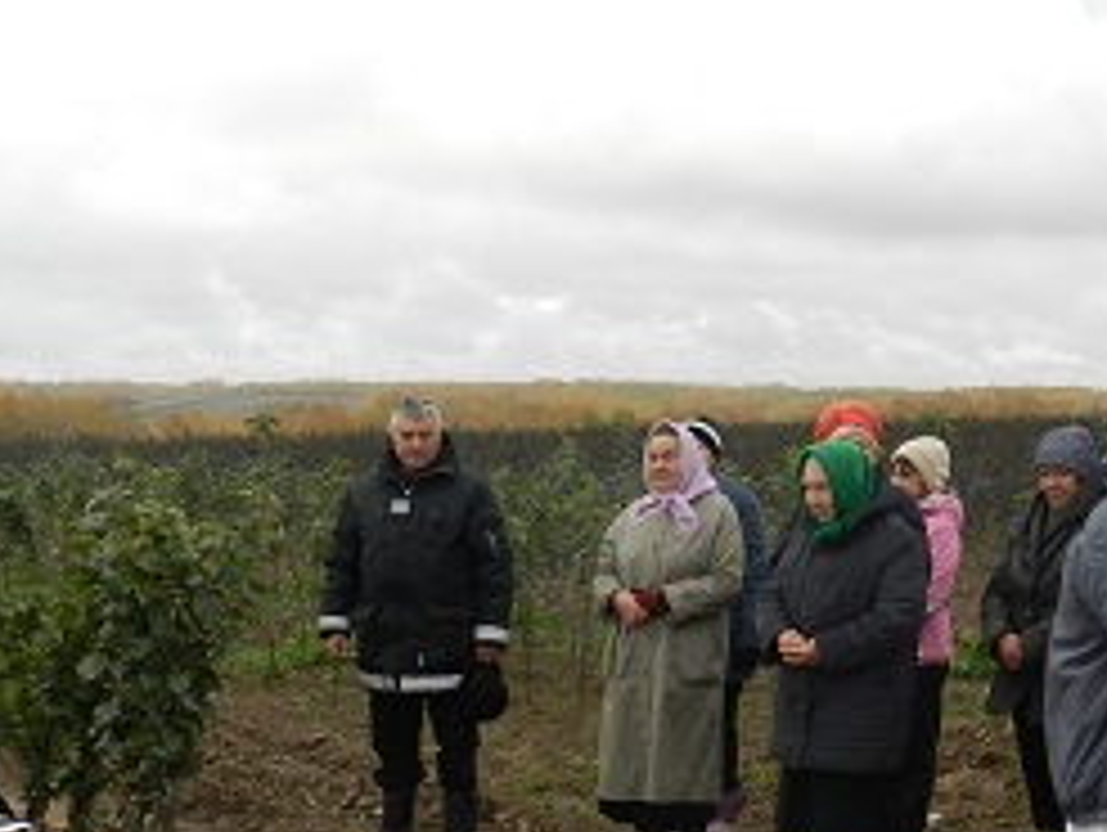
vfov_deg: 18.6
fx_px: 2497
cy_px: 751
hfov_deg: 24.7
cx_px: 832
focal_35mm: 78
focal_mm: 5.6
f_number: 3.7
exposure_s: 1/400
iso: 200
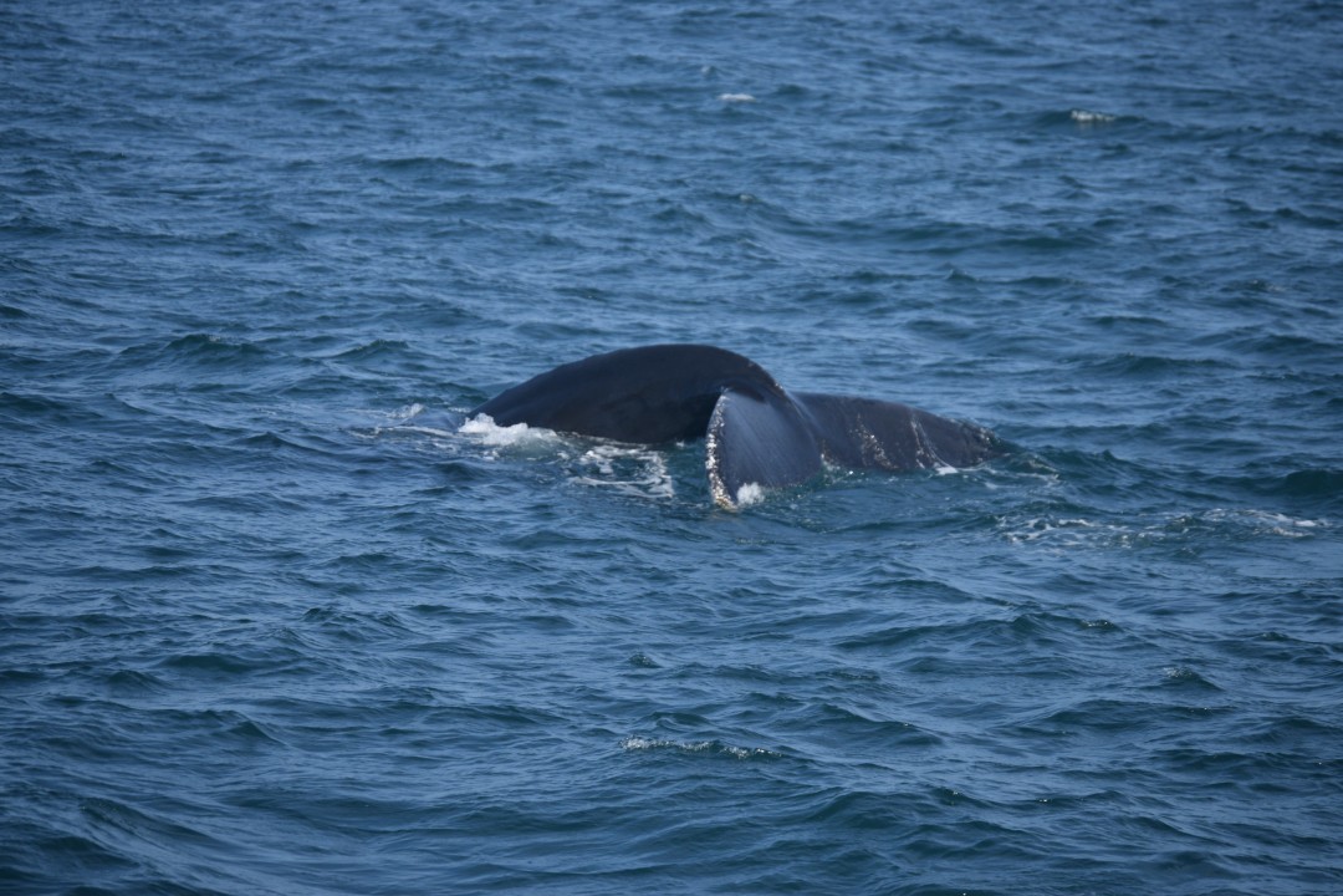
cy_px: 448
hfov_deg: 9.5
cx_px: 672
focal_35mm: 218
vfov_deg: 6.3
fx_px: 8113
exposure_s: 1/1600
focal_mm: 145
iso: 200
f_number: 5.6
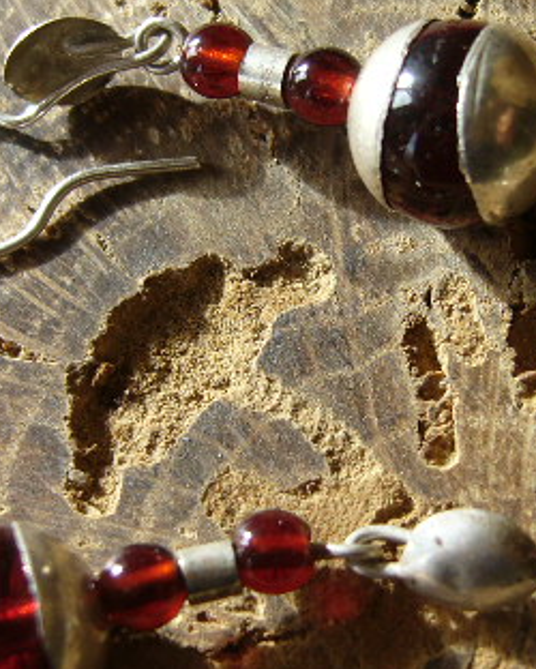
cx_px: 292
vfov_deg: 27.1
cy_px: 339
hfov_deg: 21.9
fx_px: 1387
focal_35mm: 70
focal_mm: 5.8
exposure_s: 1/100
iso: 80
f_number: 2.8
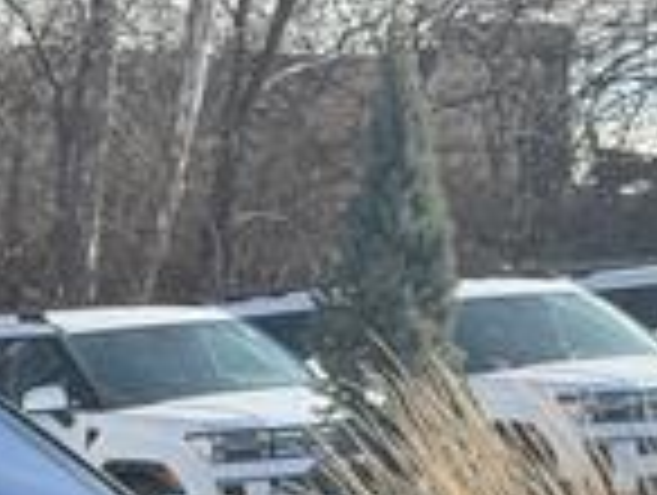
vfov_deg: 6.9
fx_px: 3992
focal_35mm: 210
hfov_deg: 9.2
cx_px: -324
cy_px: 990
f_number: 1.78
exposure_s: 1/1429
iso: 80
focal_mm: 6.76
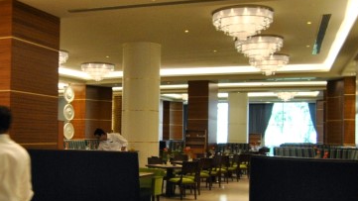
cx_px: 132
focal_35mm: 50
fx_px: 475
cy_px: 127
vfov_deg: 23.9
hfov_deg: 41.0
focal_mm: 10
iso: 200
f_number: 3.5
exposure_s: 1/30
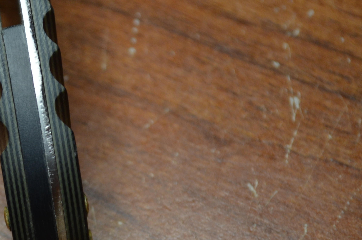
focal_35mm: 170
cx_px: 17
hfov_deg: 12.0
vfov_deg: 8.0
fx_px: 1706
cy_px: 147
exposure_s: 1/60
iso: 500
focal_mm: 55
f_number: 5.6
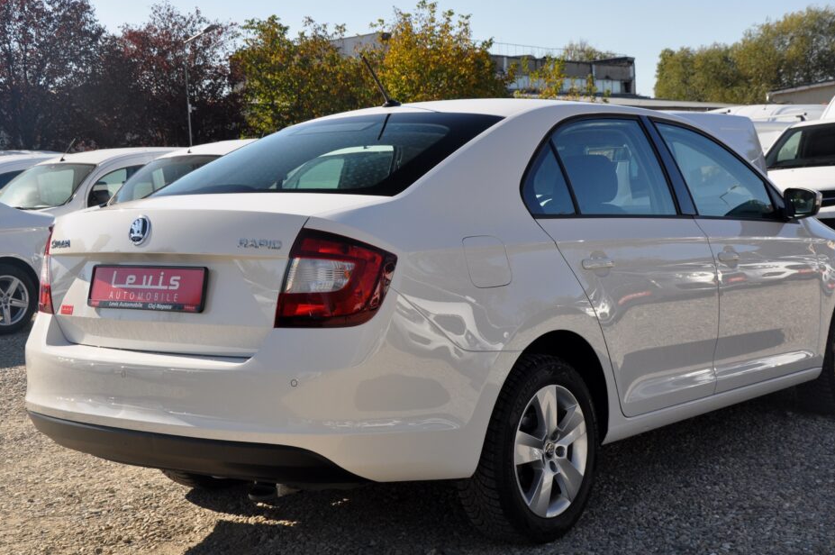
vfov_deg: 25.5
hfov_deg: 37.5
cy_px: 256
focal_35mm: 53
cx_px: 445
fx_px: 1228
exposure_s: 1/320
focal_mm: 32
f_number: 9
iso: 500
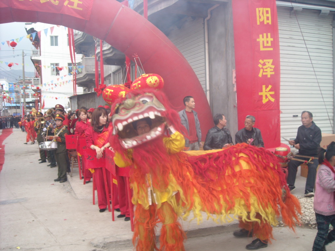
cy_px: 126
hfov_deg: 52.6
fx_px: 339
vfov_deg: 40.7
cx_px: 168
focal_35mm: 35
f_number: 2.8
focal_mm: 5.7
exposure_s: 1/60
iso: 67
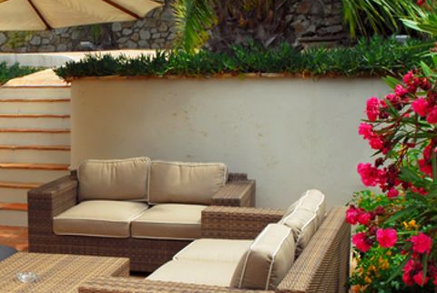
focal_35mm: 66
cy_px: 193
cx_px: 94
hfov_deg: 29.8
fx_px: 803
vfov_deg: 20.6
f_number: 9
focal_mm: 22
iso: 125
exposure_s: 1/125
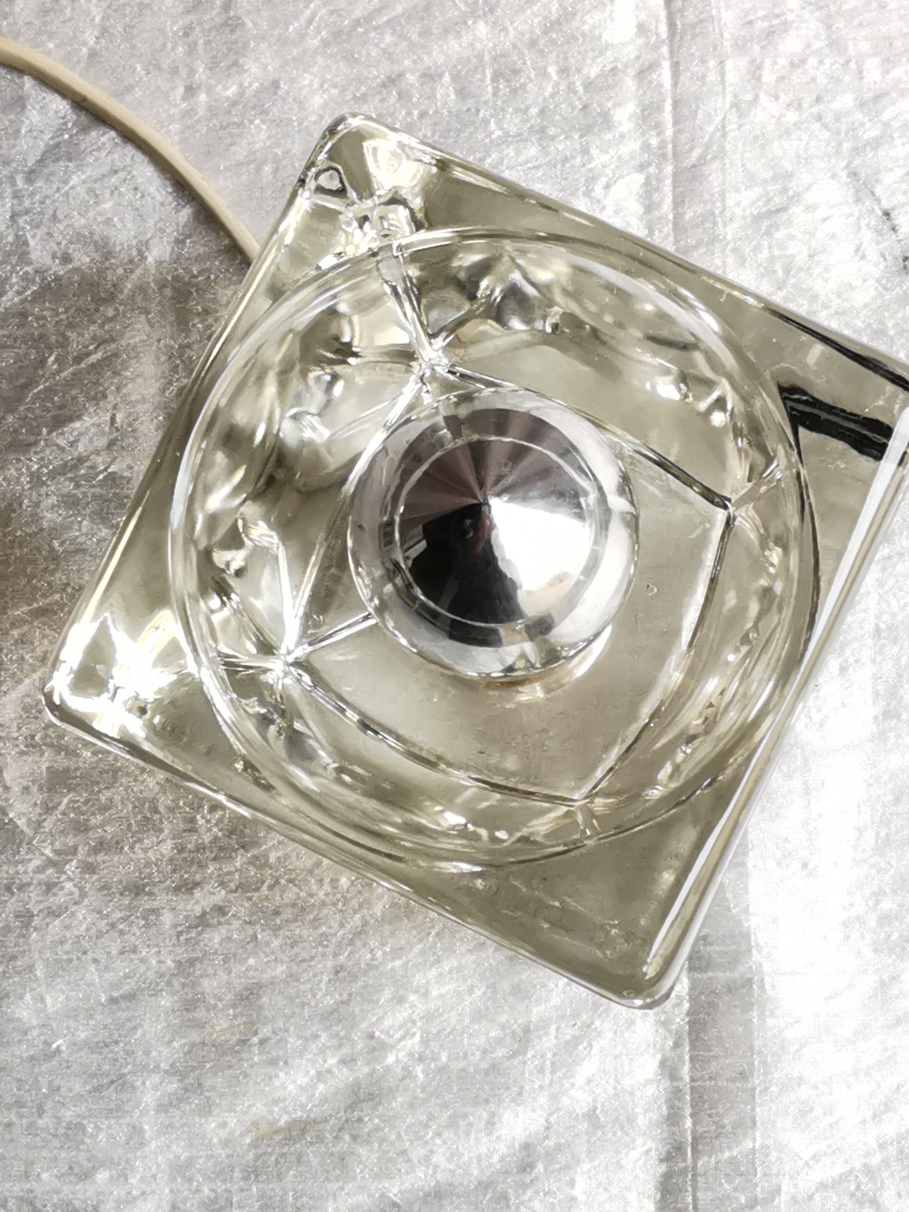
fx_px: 1891
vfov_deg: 35.5
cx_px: 487
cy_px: 551
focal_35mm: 54
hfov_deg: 27.0
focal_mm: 2.26
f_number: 2.2
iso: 80
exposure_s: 1/50
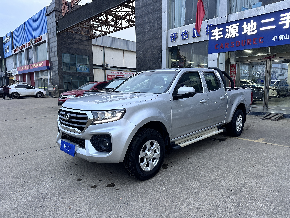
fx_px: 201
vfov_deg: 56.8
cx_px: 145
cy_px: 109
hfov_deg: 71.6
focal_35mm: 24
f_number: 1.78
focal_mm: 6.86
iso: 250
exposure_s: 1/111
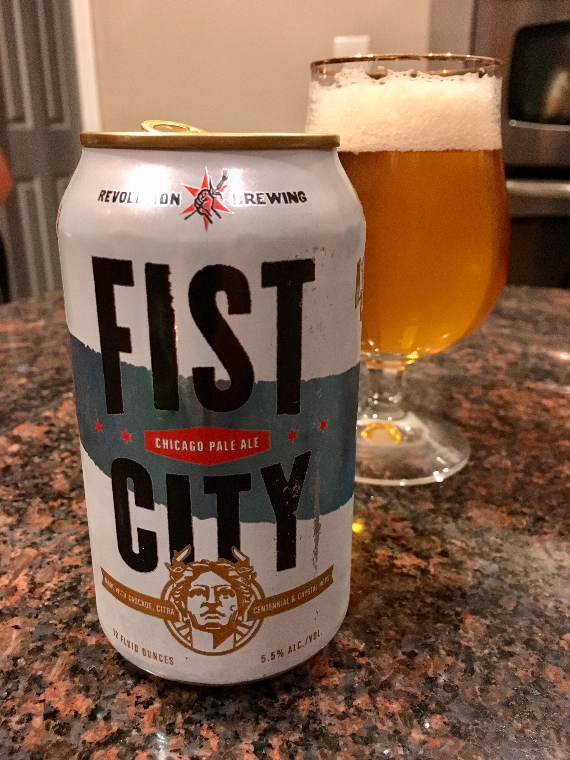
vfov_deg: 61.7
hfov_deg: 48.2
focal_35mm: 29
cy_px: 380
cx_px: 285
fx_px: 637
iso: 320
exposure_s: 1/15
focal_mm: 4.15
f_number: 2.2
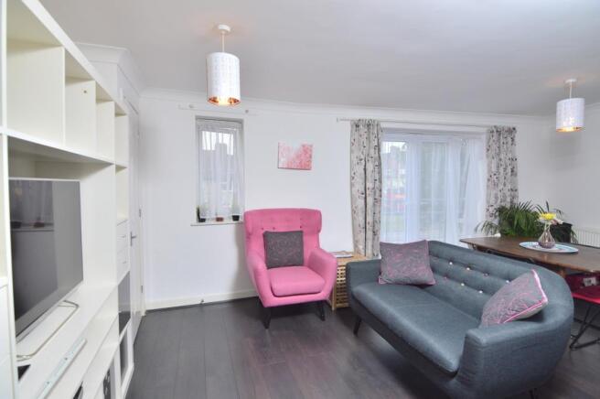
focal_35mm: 16
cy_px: 200
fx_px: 275
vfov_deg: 71.9
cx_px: 300
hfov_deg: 95.0
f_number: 5.6
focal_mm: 11
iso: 200
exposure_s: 1/200
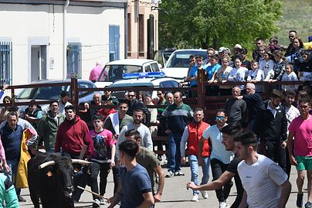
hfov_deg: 5.4
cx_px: 119
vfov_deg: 3.6
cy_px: 150
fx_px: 3283
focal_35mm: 379
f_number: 6.3
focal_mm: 180
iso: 320
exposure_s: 1/800
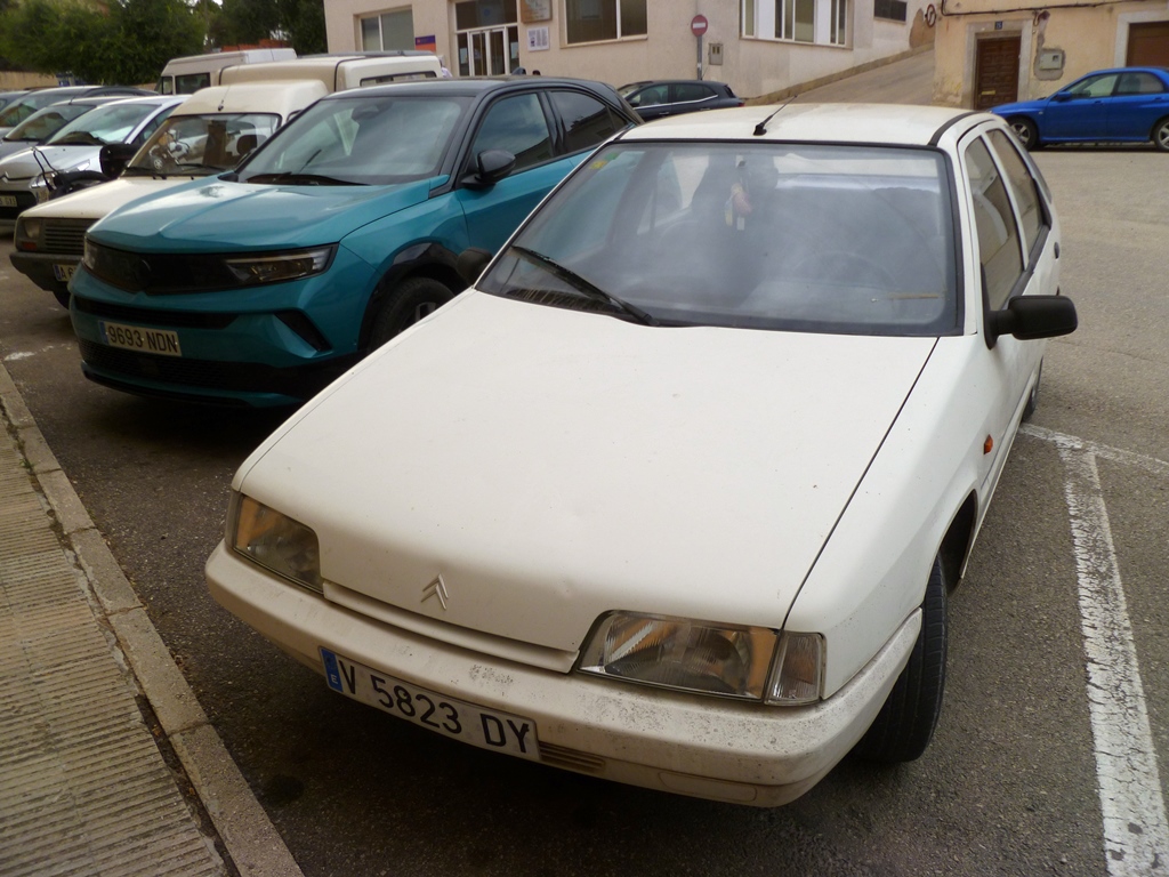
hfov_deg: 63.4
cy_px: 438
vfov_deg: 49.7
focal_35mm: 28
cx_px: 584
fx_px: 946
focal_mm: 5
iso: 80
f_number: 3.3
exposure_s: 1/500
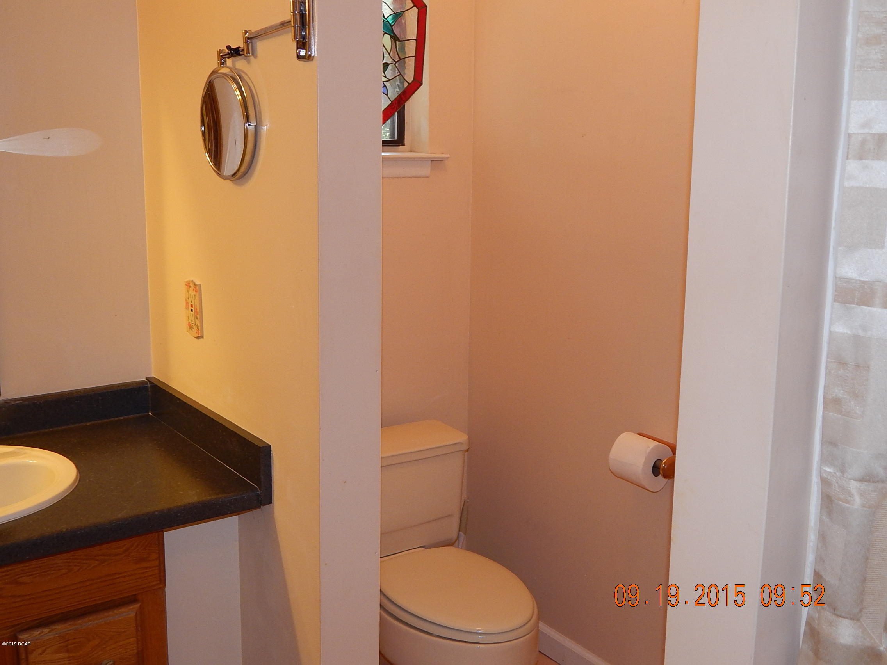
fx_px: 974
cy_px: 332
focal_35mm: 38
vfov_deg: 37.7
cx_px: 444
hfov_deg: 49.0
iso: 200
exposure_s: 1/30
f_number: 3.4
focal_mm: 6.8
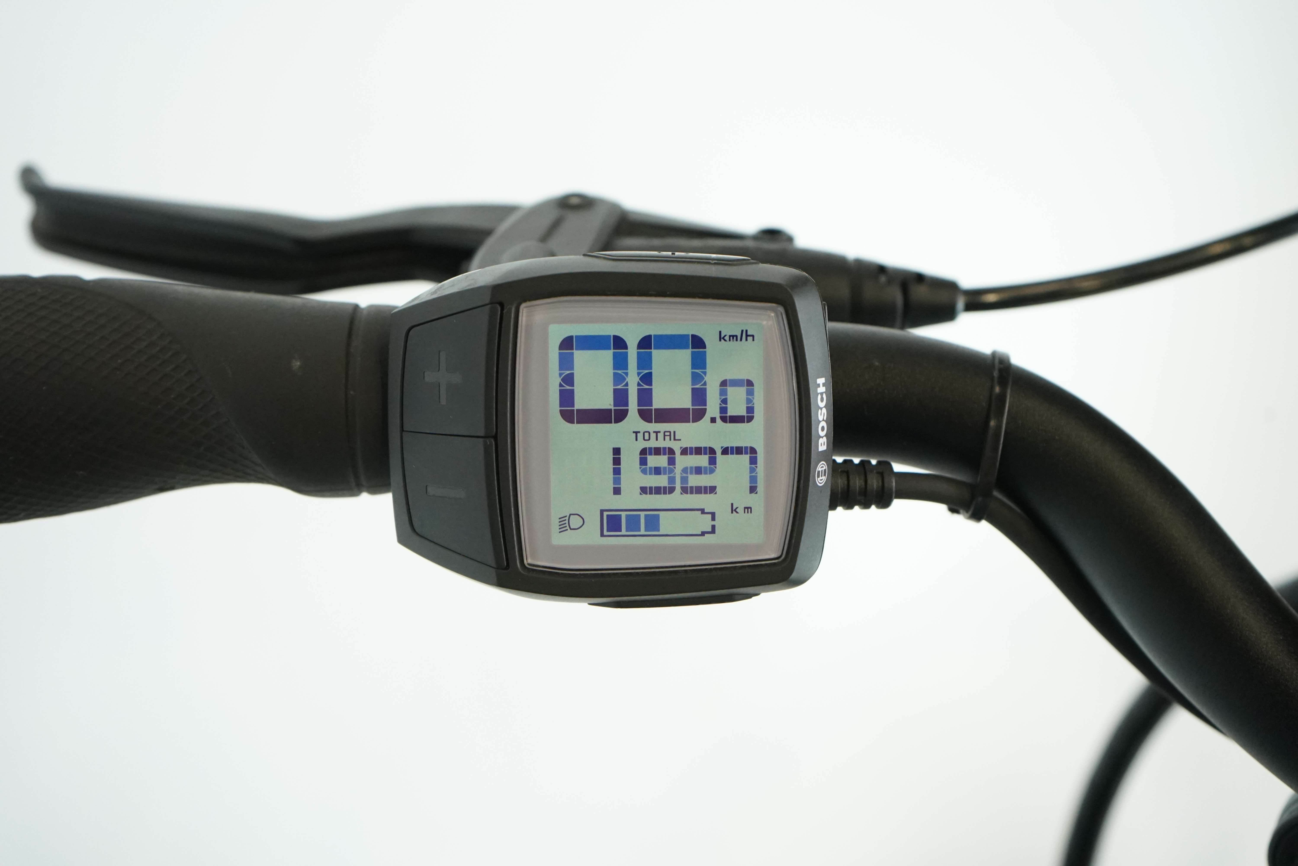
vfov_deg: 27.0
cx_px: 649
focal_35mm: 50
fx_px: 1803
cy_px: 433
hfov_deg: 39.6
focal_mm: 50
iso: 2500
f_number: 6.3
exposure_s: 1/200
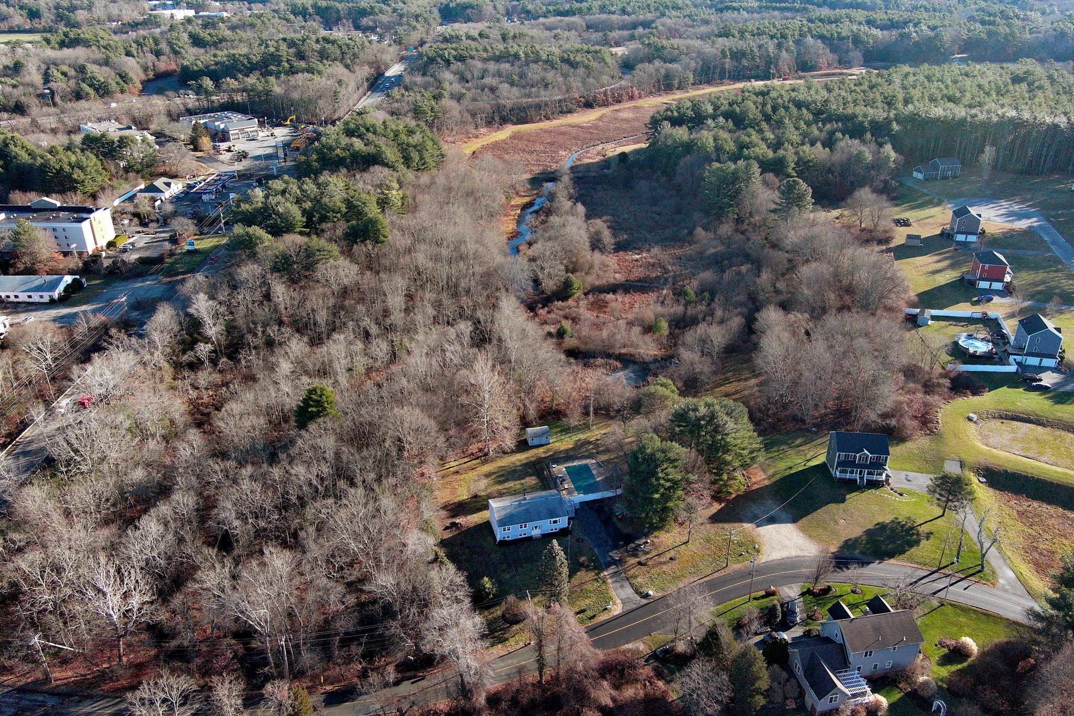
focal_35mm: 29
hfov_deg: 63.7
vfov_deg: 45.0
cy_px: 358
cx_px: 537
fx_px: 865
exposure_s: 1/7813
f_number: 2.8
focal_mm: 10.57
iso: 3200
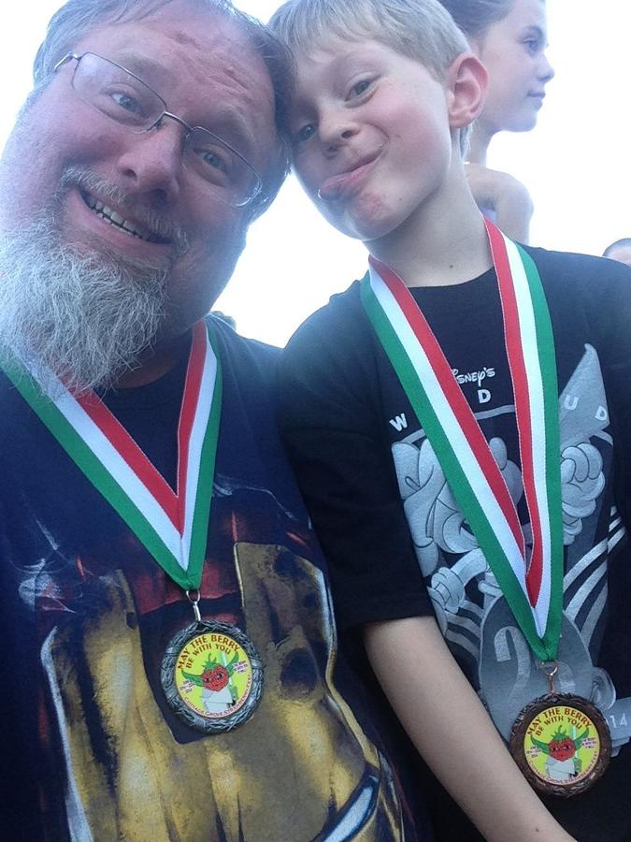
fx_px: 851
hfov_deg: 40.7
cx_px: 316
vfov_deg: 52.6
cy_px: 421
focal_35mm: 35
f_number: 2.4
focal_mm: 2.18
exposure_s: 1/120
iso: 40
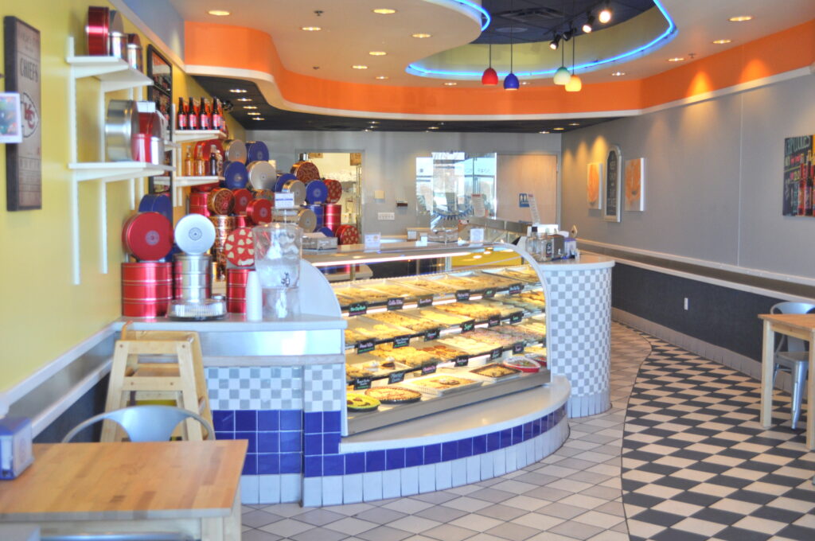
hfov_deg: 43.7
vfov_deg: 29.8
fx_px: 1017
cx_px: 408
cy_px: 270
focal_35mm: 45
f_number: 5
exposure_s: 1/100
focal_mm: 30
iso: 400
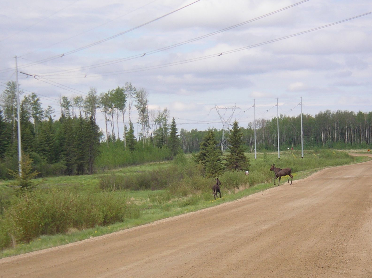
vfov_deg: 11.0
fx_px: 1439
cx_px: 210
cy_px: 151
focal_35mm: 134
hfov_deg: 14.7
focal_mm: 16
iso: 64
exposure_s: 1/640
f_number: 3.9
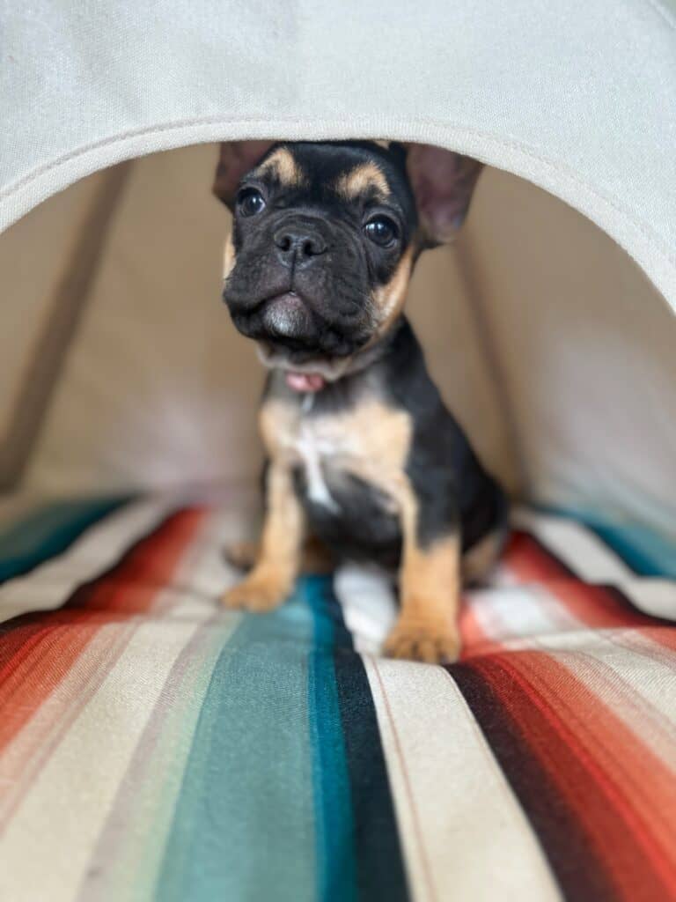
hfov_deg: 56.8
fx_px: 625
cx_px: 338
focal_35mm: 24
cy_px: 451
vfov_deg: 71.6
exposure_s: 1/120
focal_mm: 6.76
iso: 200
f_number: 1.78
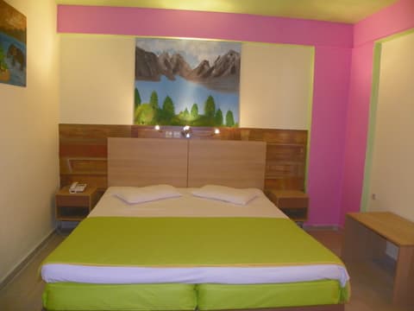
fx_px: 311
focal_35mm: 26
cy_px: 156
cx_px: 207
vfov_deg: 53.1
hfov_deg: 67.3
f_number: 2.8
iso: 200
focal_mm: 4.6
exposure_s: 1/30
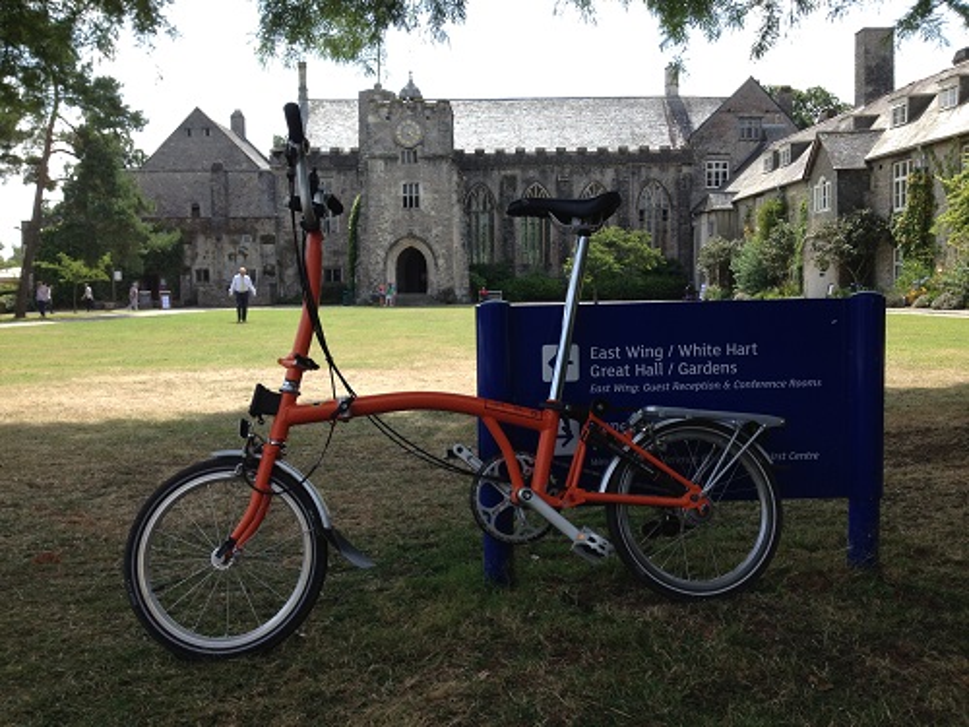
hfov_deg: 52.6
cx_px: 484
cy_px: 364
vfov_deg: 40.7
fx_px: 980
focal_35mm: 35
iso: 50
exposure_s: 1/673
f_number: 2.4
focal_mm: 4.28
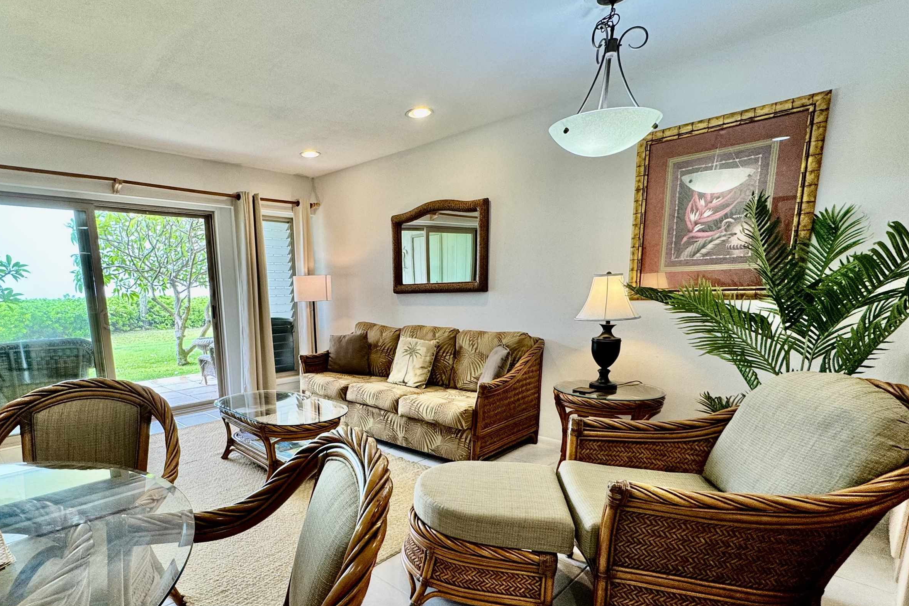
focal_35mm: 19
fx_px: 480
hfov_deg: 85.6
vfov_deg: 63.5
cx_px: 354
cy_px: 386
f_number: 2.2
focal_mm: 2.22
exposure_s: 1/120
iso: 125
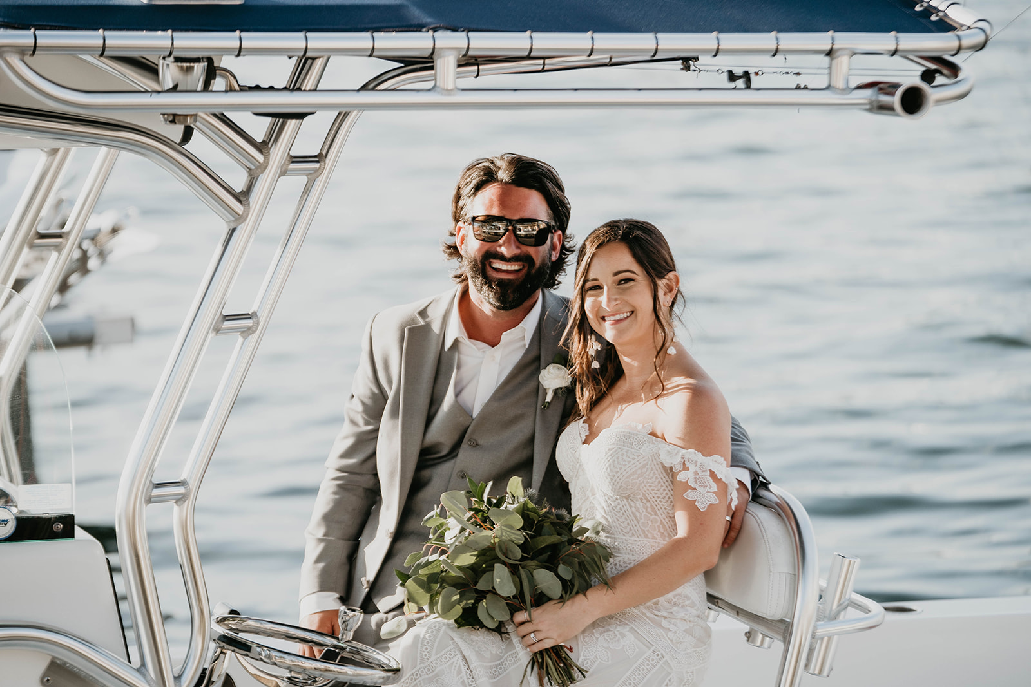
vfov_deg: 10.0
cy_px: 344
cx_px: 516
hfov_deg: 15.0
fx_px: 3924
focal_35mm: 137
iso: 125
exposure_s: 1/500
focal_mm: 137
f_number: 3.5
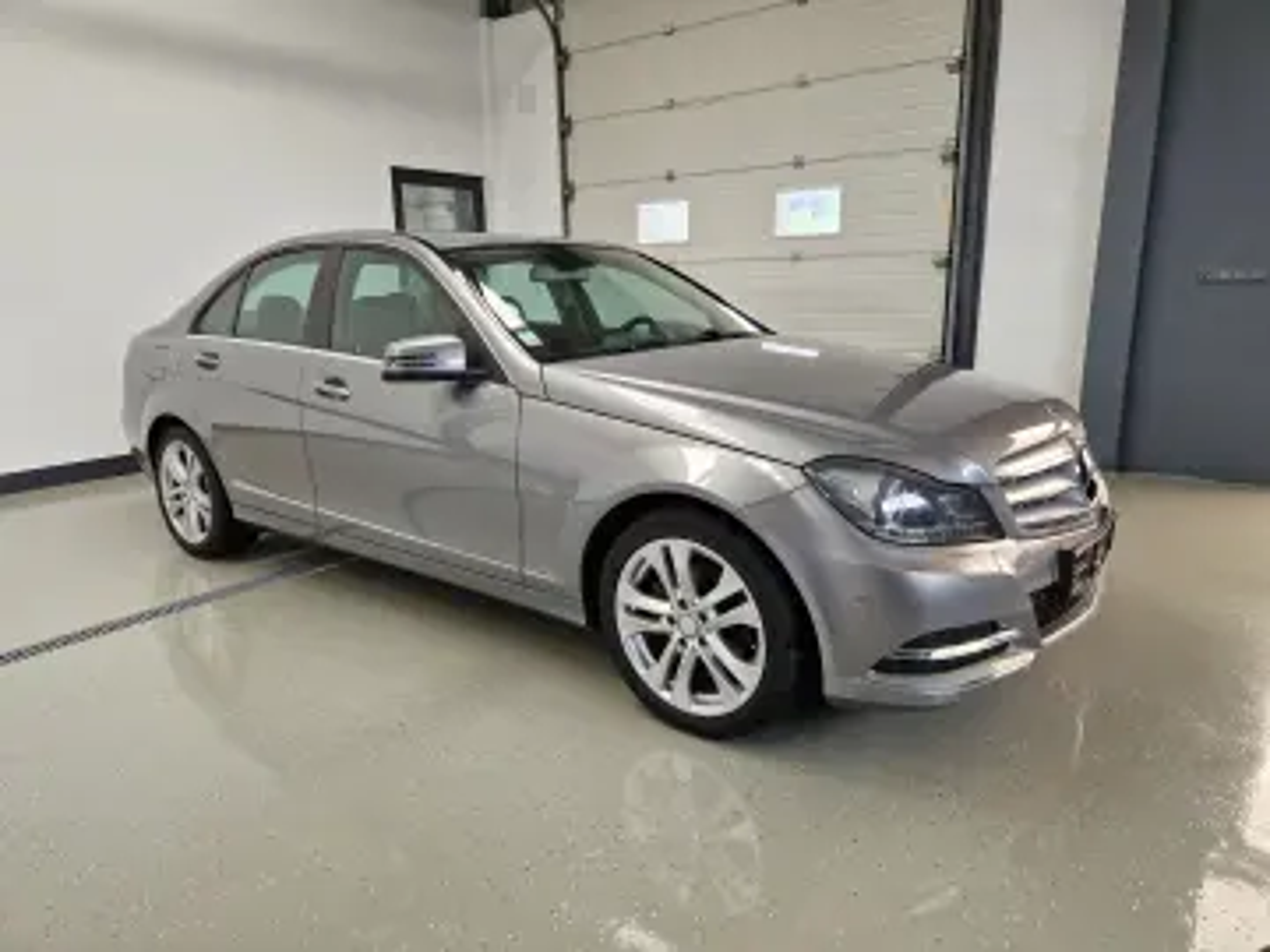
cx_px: 635
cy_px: 476
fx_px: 844
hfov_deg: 73.9
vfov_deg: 58.9
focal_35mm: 23
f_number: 1.8
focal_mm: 5.4
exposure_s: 1/180
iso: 100
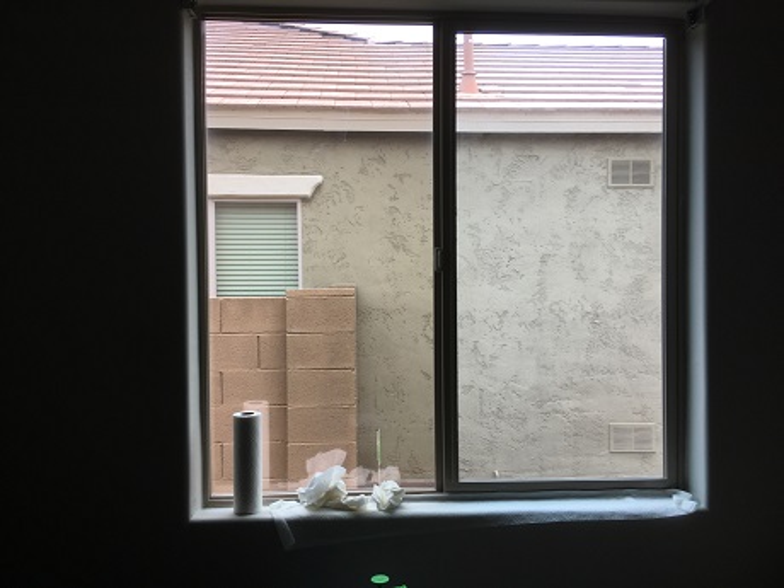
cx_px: 392
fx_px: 657
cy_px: 294
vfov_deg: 48.2
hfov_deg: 61.7
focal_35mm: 29
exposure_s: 1/125
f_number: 2.2
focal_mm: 4.15
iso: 25
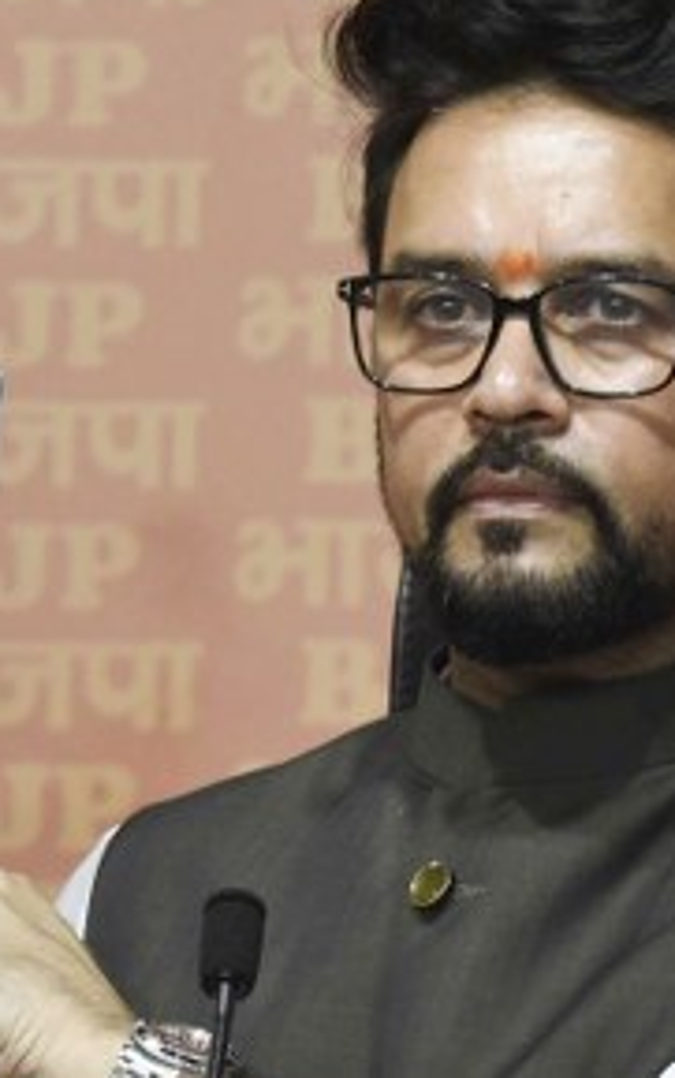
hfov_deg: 1.6
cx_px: 462
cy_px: 744
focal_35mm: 803
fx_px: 23600
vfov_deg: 2.6
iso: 1600
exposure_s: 1/160
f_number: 6.3
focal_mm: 190
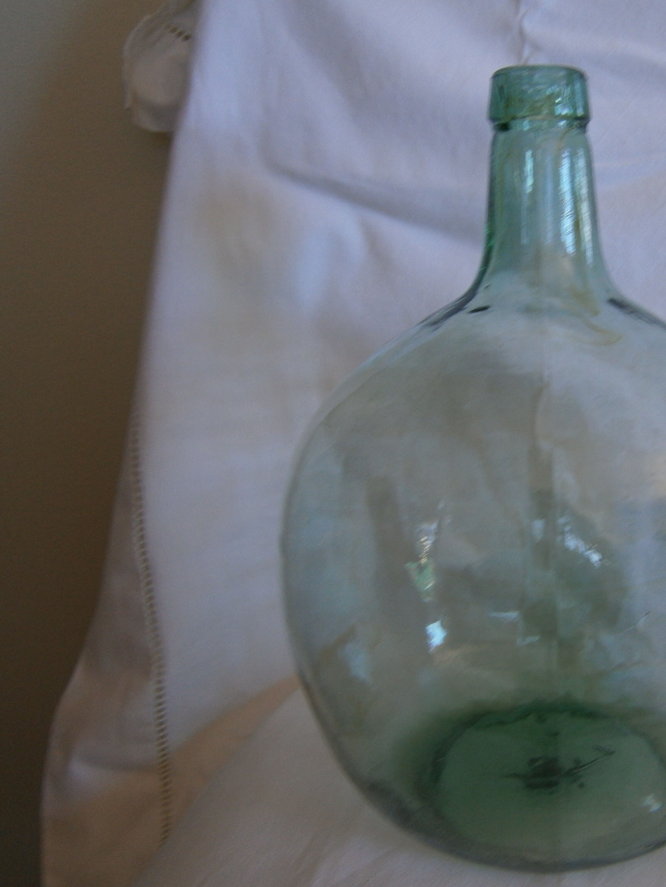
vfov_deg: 52.6
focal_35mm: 35
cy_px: 441
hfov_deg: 38.6
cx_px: 564
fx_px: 898
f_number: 2.8
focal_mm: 4.7
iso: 80
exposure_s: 1/40
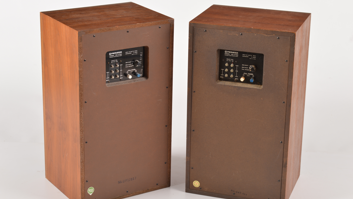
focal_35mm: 87
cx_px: 177
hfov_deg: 24.6
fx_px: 810
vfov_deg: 14.0
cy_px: 103
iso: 100
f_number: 9
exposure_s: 1/125
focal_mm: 55
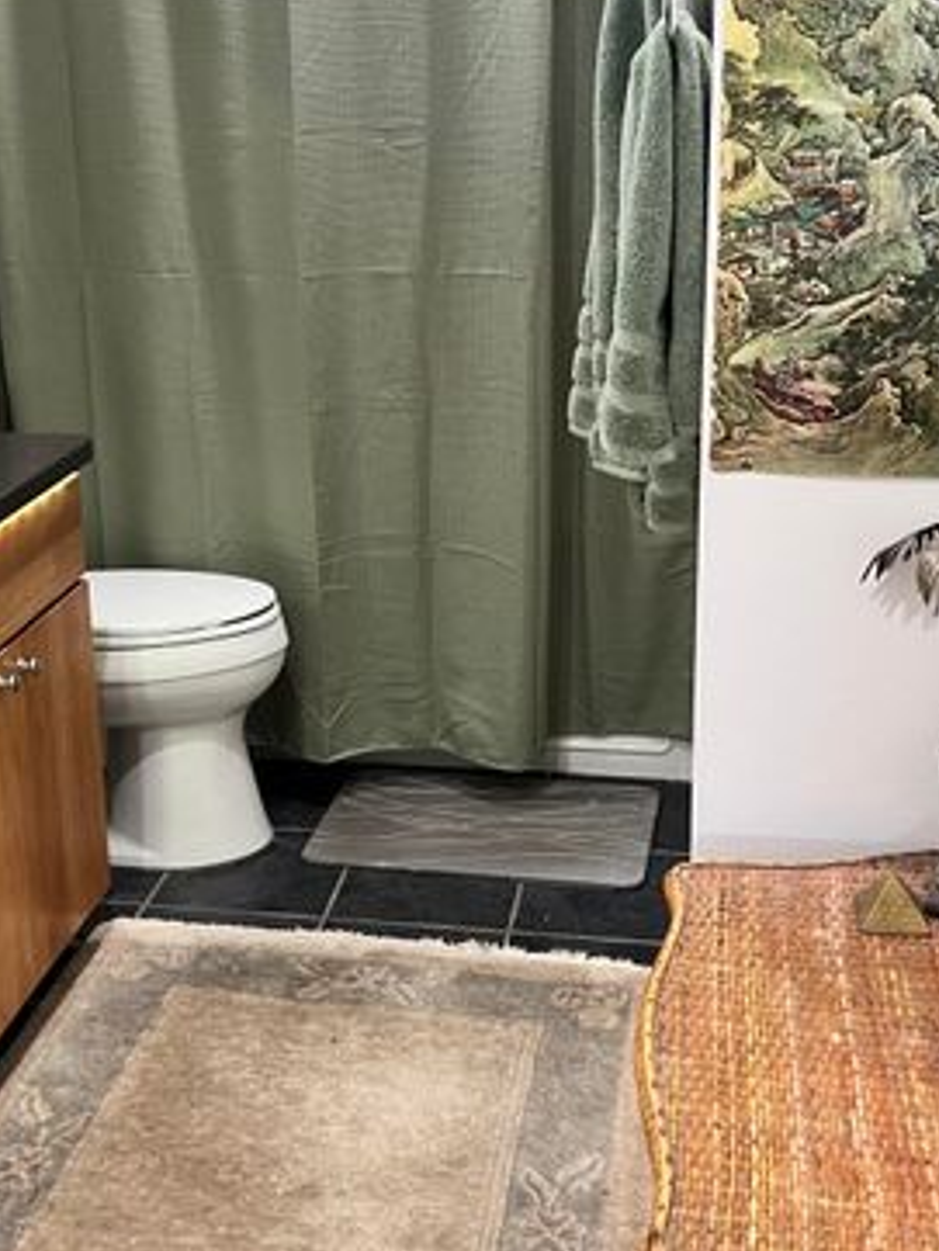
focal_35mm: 48
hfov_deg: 30.2
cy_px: 497
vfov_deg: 39.5
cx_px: 392
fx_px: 1735
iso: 125
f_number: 1.5
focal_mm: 5.7
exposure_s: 1/60
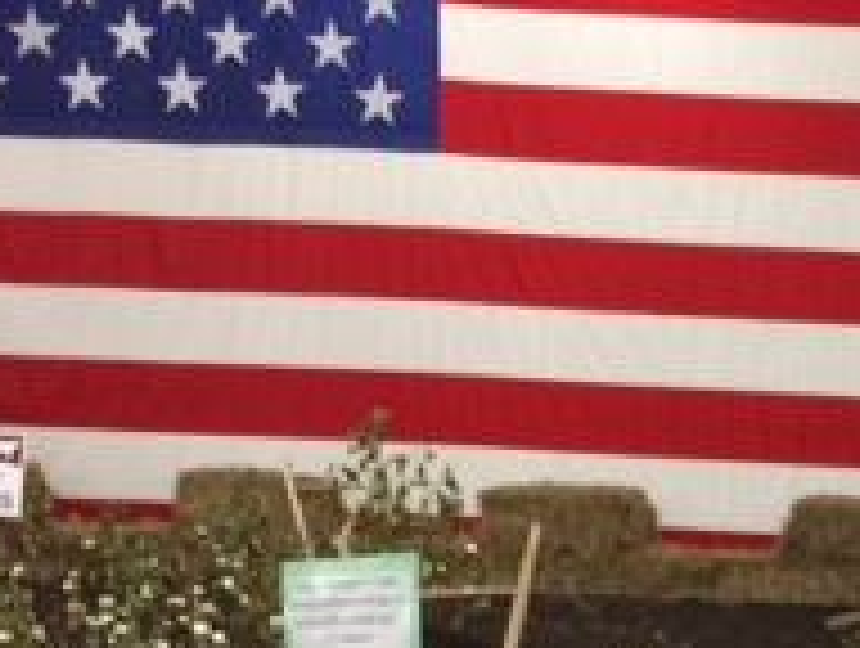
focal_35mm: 97
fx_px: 2414
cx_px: 950
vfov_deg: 14.7
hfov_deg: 19.3
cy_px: 824
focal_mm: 4.15
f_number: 2.2
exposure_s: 1/30
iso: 100
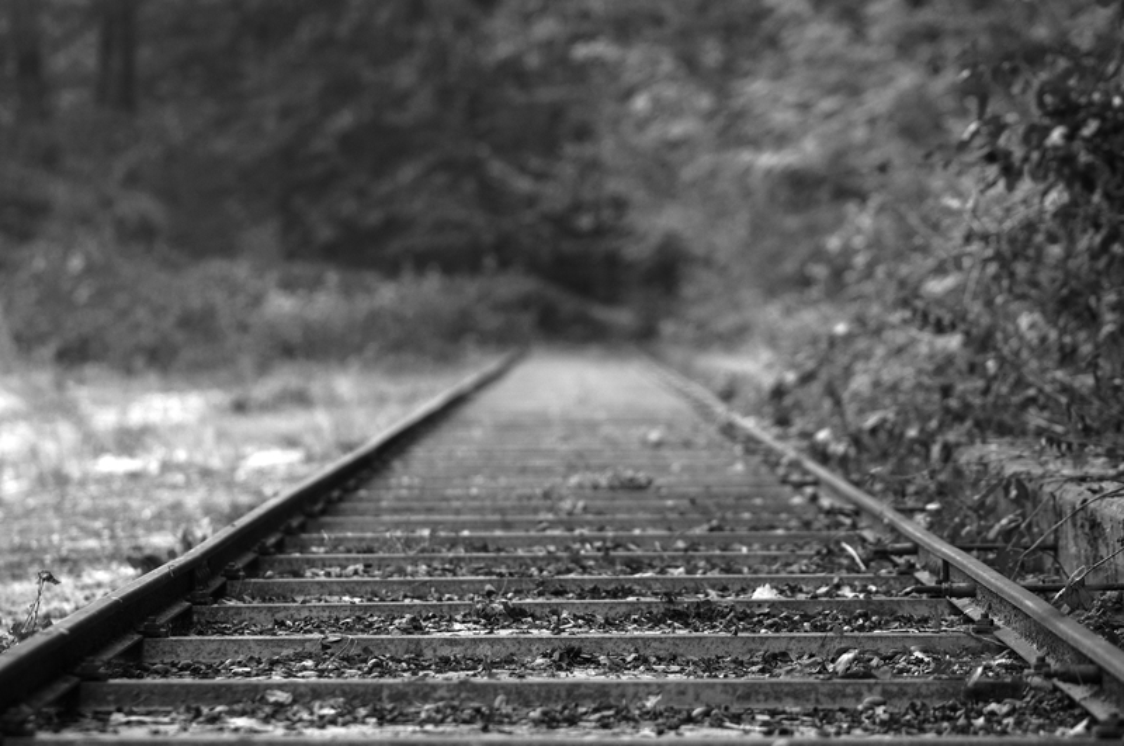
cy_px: 373
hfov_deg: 15.2
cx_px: 562
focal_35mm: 135
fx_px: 4209
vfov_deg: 10.1
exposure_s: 1/160
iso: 200
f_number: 3.2
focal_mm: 90
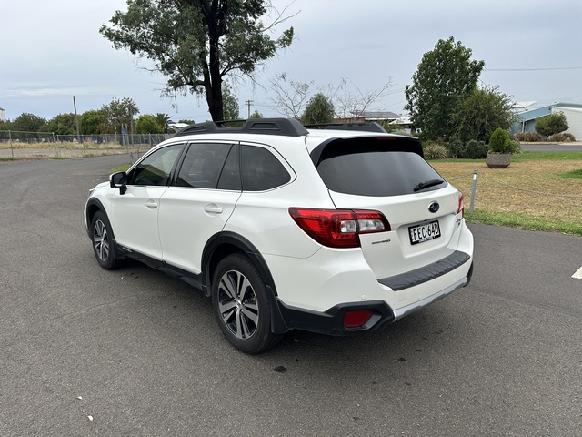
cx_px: 291
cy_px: 218
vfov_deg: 56.8
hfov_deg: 71.6
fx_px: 404
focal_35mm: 24
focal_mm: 6.86
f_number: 1.78
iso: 80
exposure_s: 1/3058
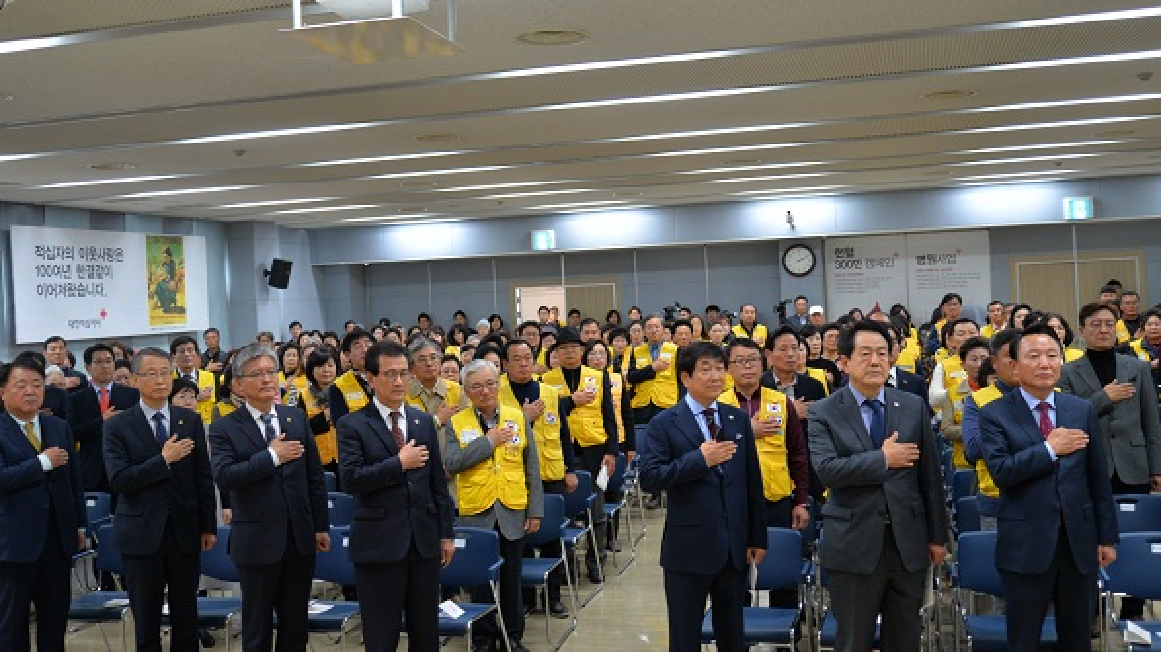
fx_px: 1138
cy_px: 299
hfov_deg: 54.0
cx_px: 583
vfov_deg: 31.9
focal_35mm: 37
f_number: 4
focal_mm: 35
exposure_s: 1/50
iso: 800
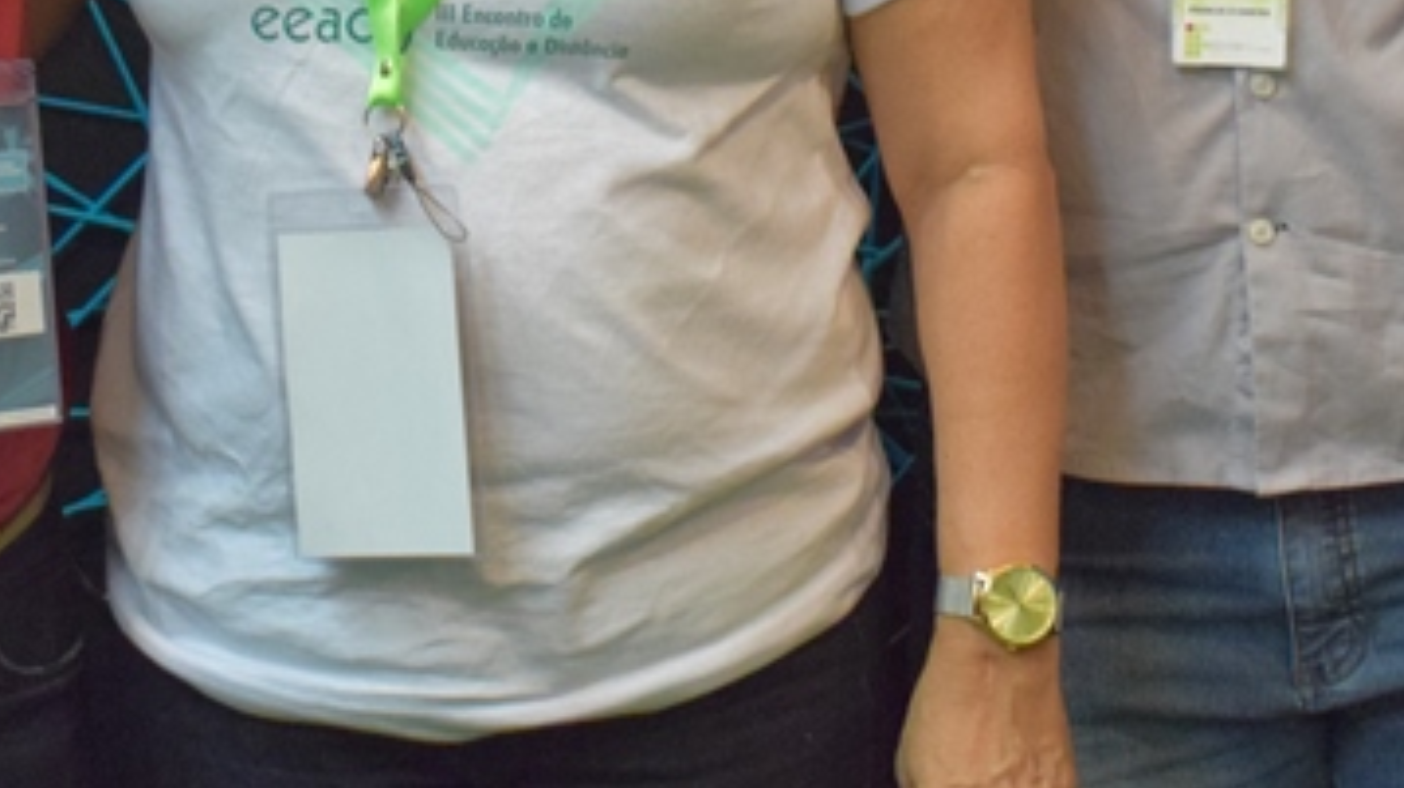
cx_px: 878
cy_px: -84
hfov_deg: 14.9
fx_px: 5359
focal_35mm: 144
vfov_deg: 8.3
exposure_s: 1/60
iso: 2200
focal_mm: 32
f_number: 4.5
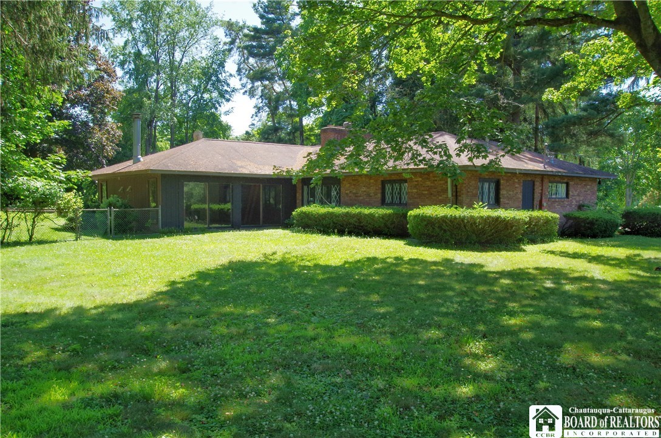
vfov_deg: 43.4
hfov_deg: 62.0
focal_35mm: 30
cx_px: 330
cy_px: 219
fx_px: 550
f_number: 11
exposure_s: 1/80
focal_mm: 20
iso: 400
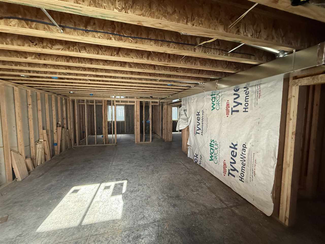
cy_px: 122
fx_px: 131
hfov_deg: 102.1
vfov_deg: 85.7
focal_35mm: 14
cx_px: 162
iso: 320
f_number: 2.2
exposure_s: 1/99
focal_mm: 2.22
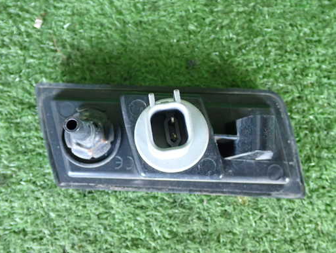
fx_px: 408
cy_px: 124
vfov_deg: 34.4
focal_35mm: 42
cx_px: 176
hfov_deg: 44.8
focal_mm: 6.37
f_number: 2.5
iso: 800
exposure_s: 1/40
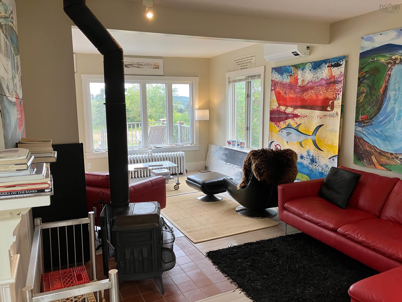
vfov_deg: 49.7
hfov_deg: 63.4
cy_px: 151
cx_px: 201
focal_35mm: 28
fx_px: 325
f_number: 1.8
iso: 50
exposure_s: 1/60
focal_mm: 3.99
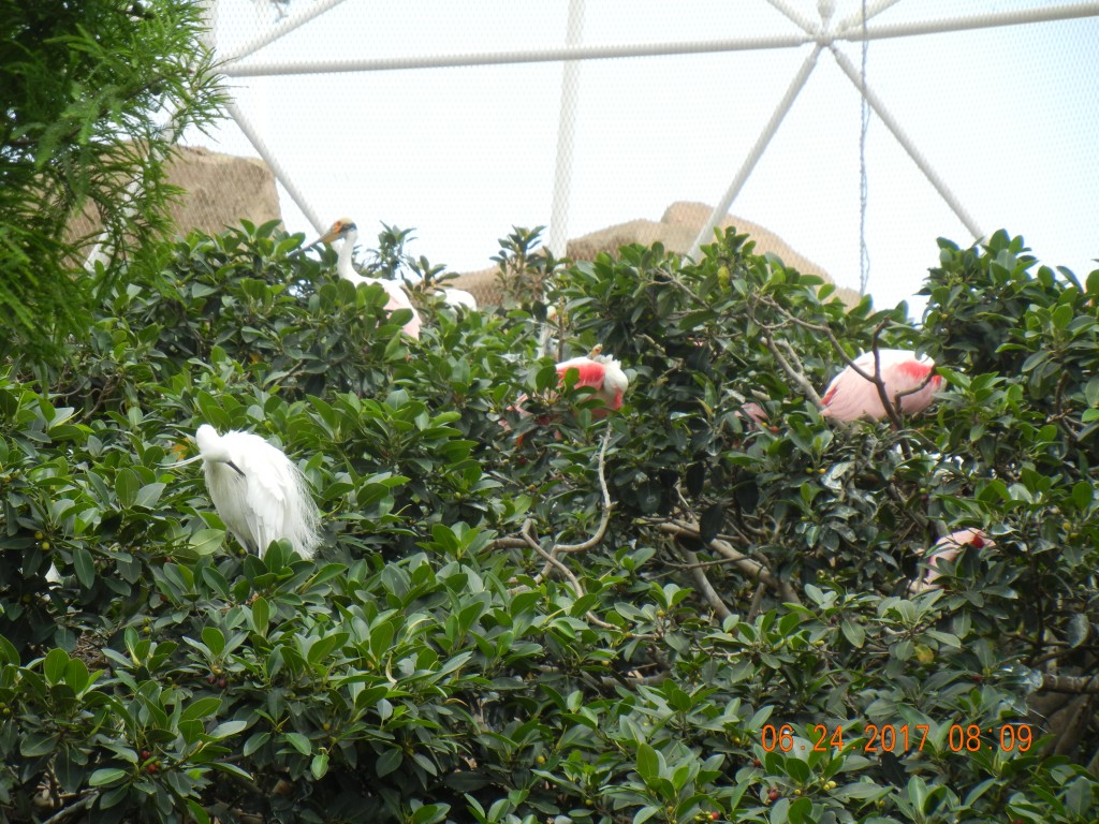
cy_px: 412
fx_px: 5524
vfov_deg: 8.5
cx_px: 550
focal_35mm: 174
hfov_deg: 11.4
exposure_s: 1/250
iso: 183
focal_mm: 31.4
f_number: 4.6
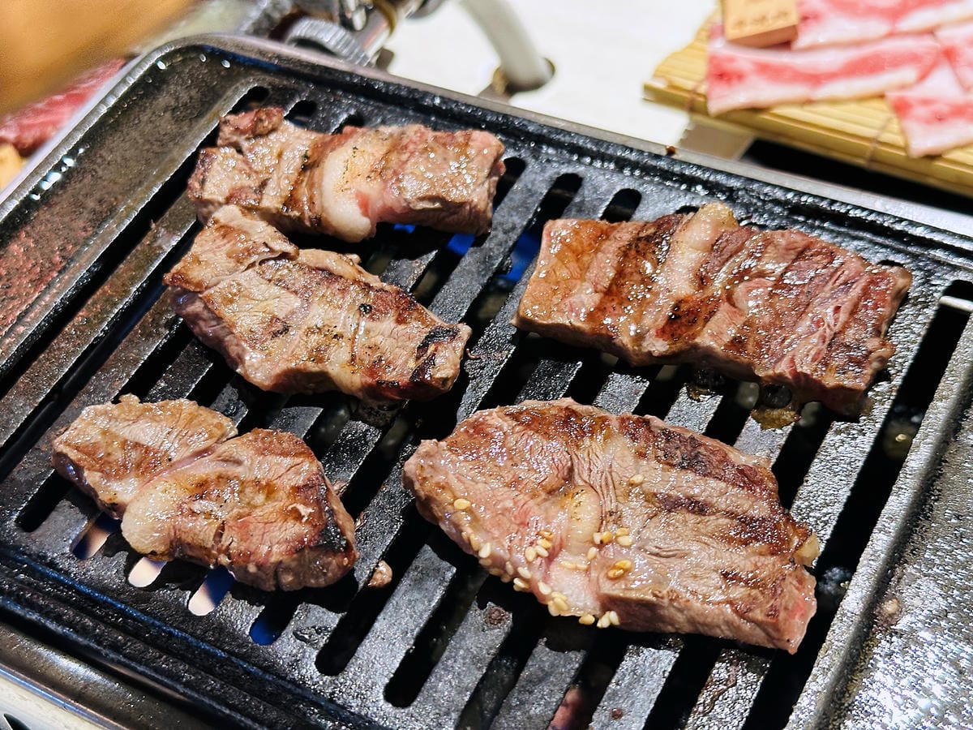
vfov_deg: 30.3
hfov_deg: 39.7
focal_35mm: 48
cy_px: 365
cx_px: 486
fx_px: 1349
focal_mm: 6.86
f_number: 1.78
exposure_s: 1/60
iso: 250
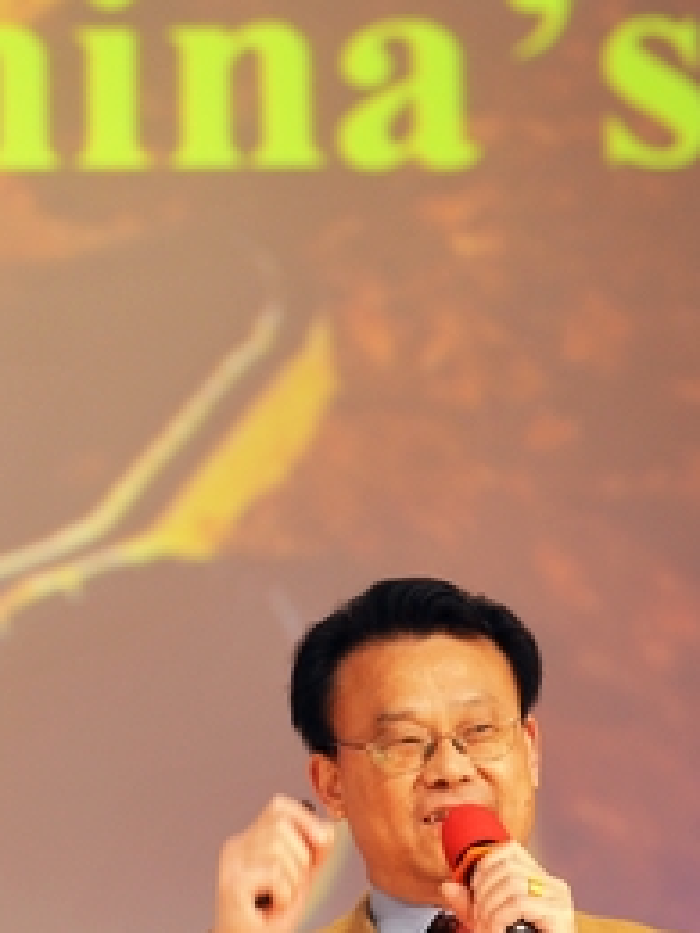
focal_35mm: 211
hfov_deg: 7.0
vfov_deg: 9.4
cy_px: 565
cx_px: -90
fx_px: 5689
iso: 800
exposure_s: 1/50
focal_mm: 95
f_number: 2.8
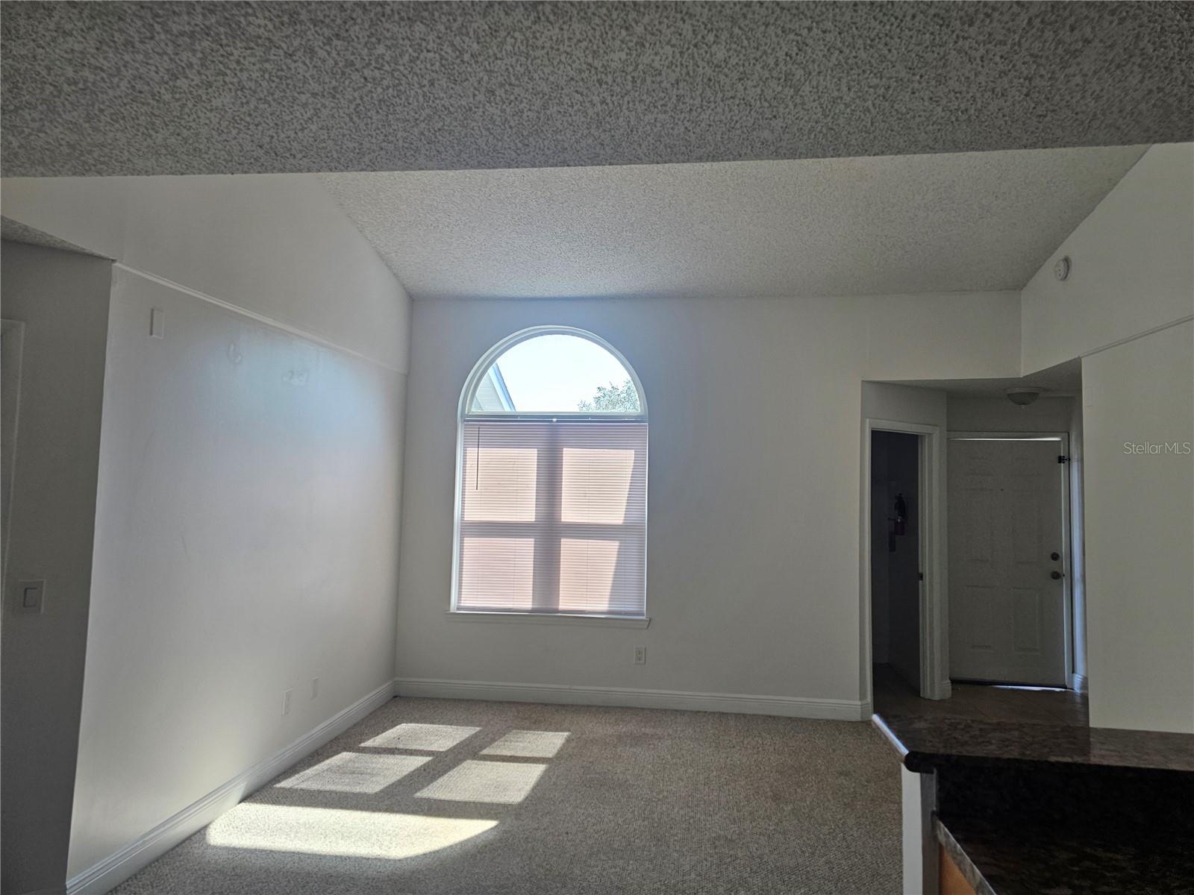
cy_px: 448
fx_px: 793
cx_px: 597
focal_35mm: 23
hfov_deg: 73.9
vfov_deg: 58.9
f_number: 1.7
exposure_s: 1/180
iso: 100
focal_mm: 6.3
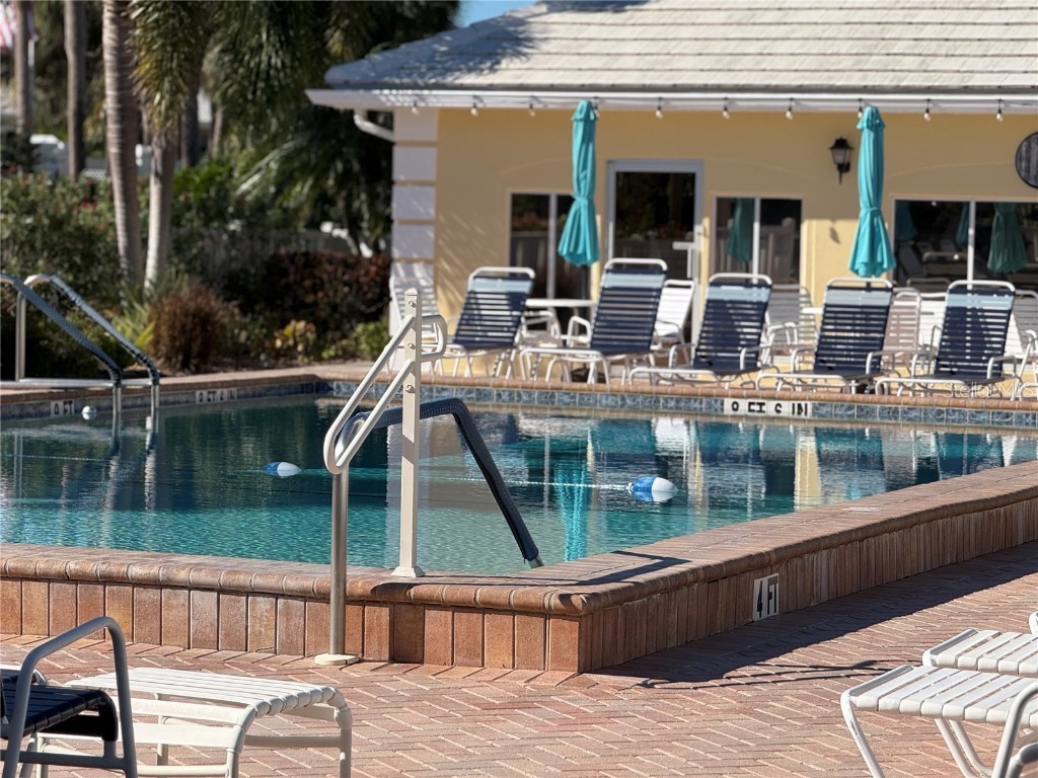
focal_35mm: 120
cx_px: 519
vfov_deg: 12.3
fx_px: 3598
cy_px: 389
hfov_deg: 16.4
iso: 50
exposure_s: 1/1818
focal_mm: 15.66
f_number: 2.8
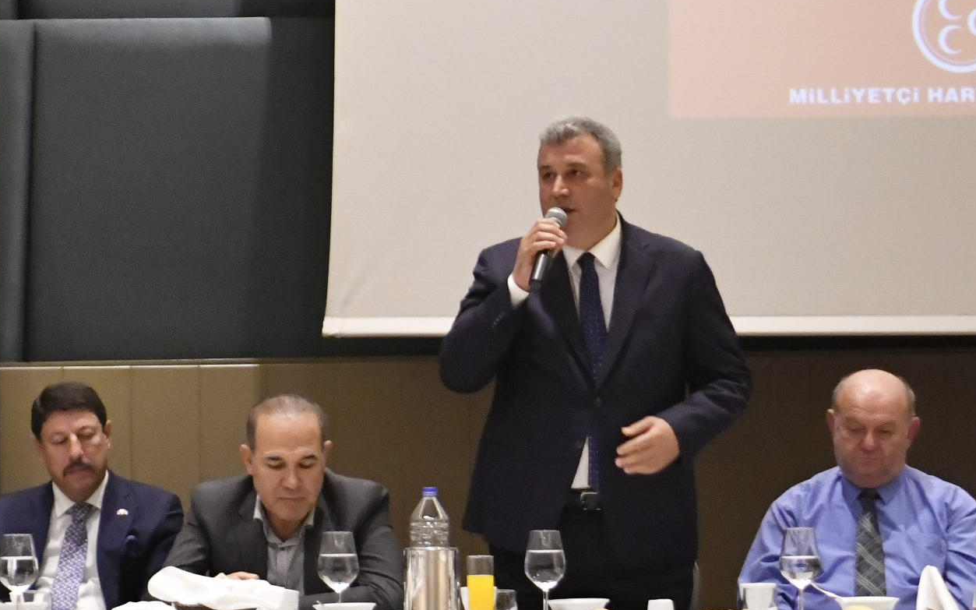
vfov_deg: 5.6
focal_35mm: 235
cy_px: 227
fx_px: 6251
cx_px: 600
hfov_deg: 8.9
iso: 6400
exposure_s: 1/200
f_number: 2.8
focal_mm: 70
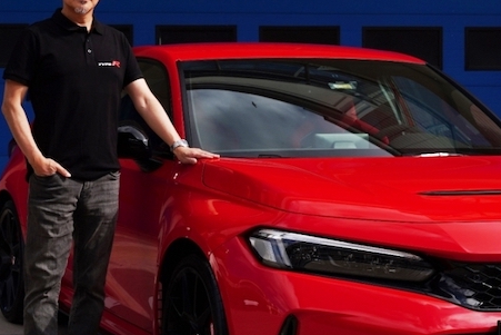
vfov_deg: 12.4
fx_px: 1539
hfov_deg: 18.5
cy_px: 113
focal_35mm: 111
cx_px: 244
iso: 100
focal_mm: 48.7
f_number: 7.1
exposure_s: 1/400
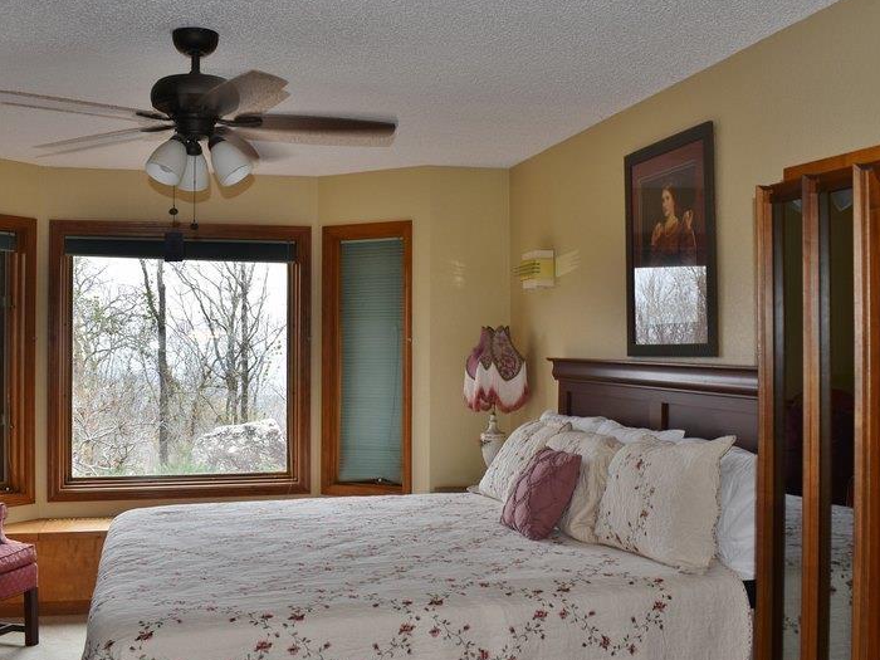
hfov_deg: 49.0
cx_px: 440
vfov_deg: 37.7
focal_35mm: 38
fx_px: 966
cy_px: 322
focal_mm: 18
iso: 100
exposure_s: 1/15
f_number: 5.6
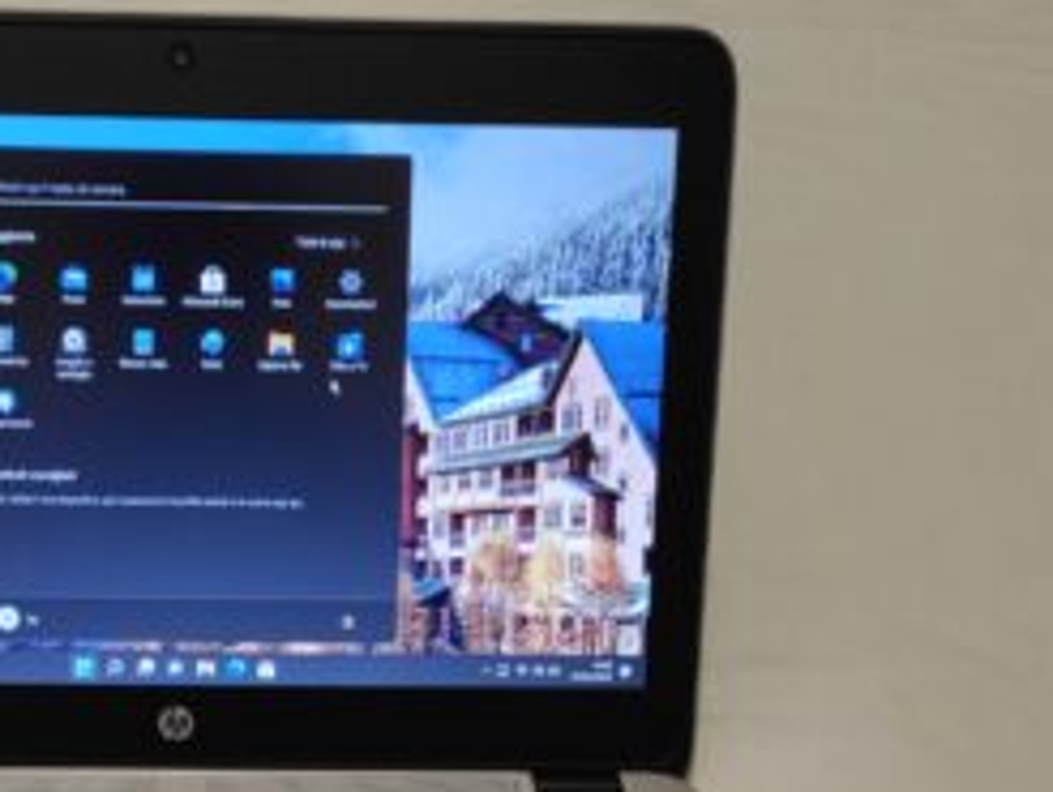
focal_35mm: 52
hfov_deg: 35.6
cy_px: 786
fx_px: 1583
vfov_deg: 26.6
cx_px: 205
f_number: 1.89
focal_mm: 5.43
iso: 121
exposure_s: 1/33
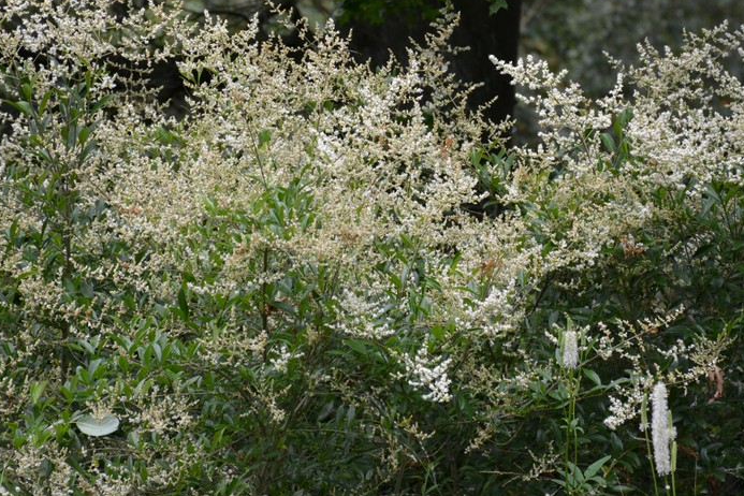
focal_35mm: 288
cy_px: 231
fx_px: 5952
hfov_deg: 7.2
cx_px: 386
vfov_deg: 4.8
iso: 800
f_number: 5.6
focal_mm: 130
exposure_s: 1/200
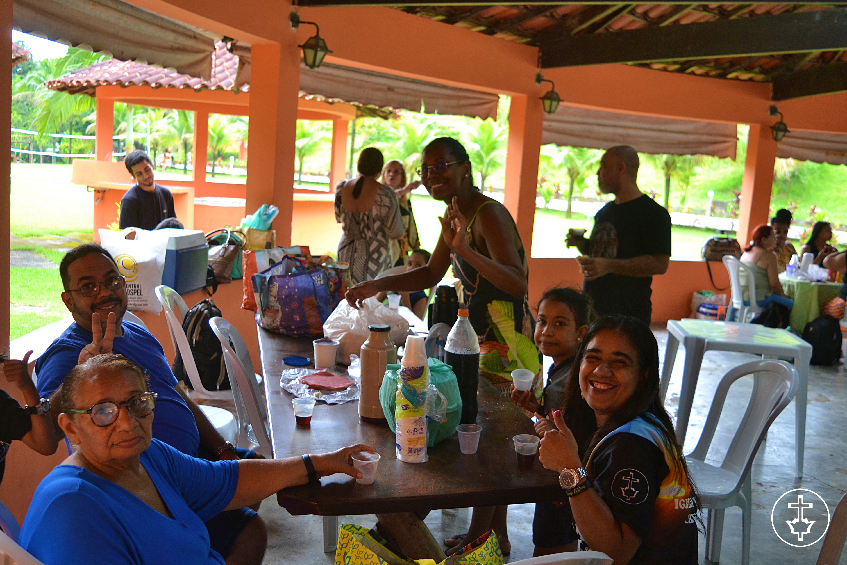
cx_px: 424
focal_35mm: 34
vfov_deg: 38.4
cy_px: 282
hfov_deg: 55.1
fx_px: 812
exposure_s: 1/80
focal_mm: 23
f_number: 4.5
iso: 400
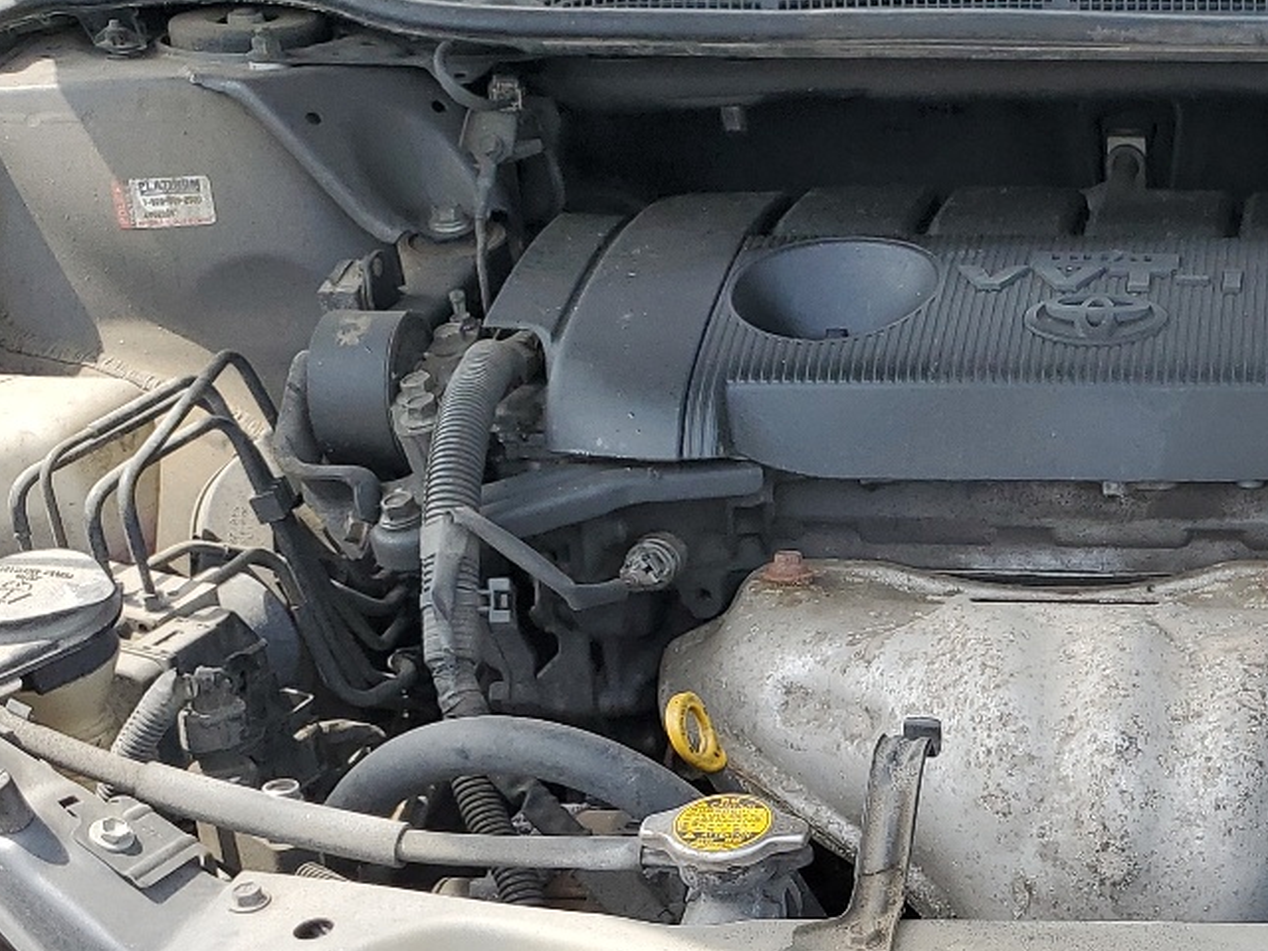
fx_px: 2381
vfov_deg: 22.1
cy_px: 848
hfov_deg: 27.5
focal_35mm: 65
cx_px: 1361
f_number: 1.5
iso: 50
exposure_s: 1/769
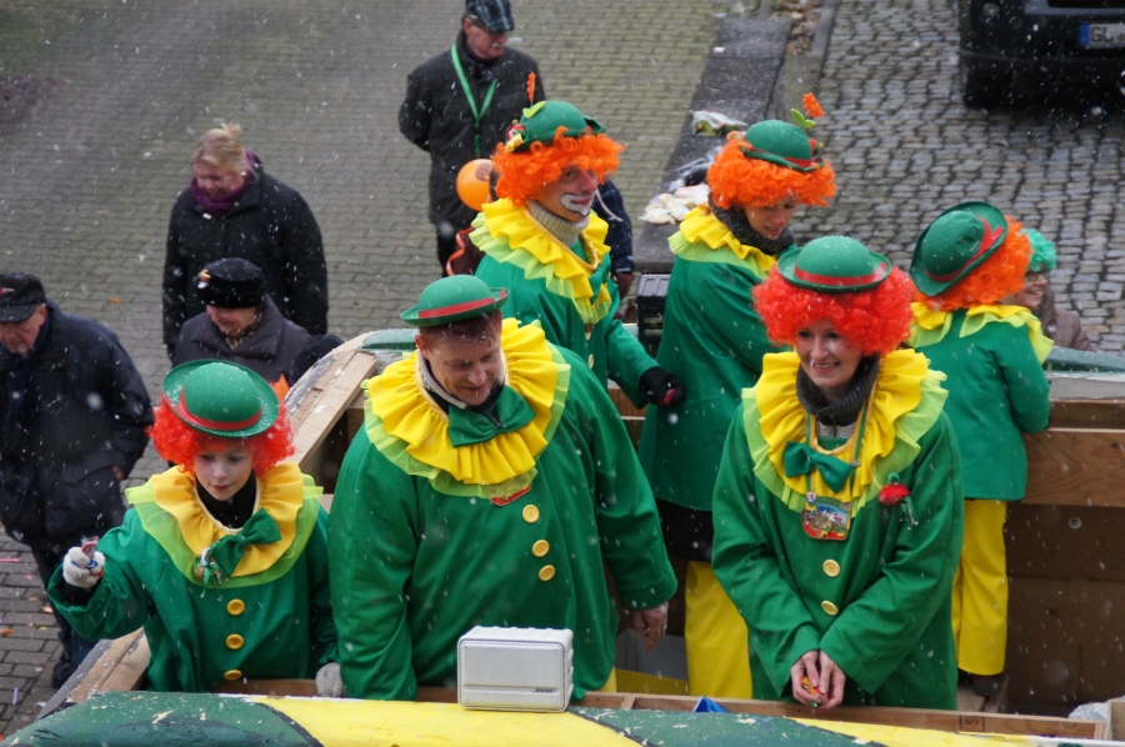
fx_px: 4682
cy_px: 374
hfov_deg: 13.7
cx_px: 562
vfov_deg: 9.1
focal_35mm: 150
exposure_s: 1/125
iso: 1600
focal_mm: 100
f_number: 5.6
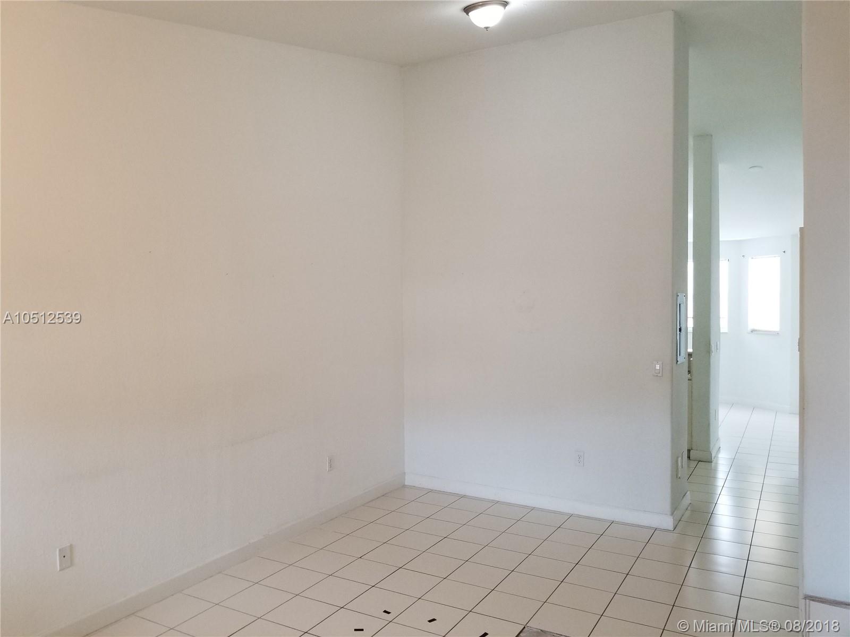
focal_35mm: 26
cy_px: 318
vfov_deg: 53.1
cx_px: 425
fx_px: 638
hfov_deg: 67.3
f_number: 1.7
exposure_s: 1/60
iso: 200
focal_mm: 4.25
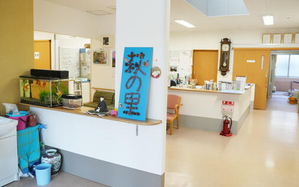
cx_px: 158
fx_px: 236
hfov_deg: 64.6
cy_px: 89
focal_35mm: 29
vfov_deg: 43.1
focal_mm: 24
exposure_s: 1/160
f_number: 4
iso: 1000
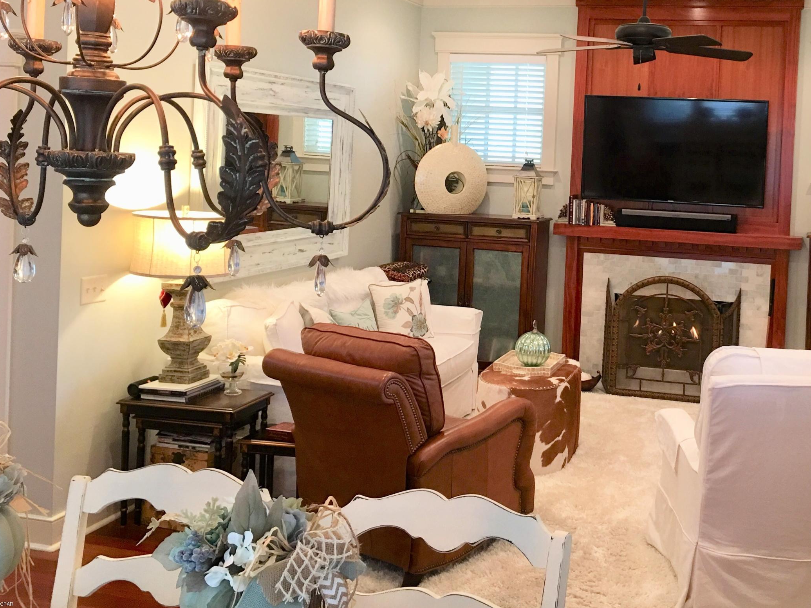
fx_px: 984
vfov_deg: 34.0
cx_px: 569
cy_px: 191
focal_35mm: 42
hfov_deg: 43.8
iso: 40
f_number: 2.2
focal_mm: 4.15
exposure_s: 1/15
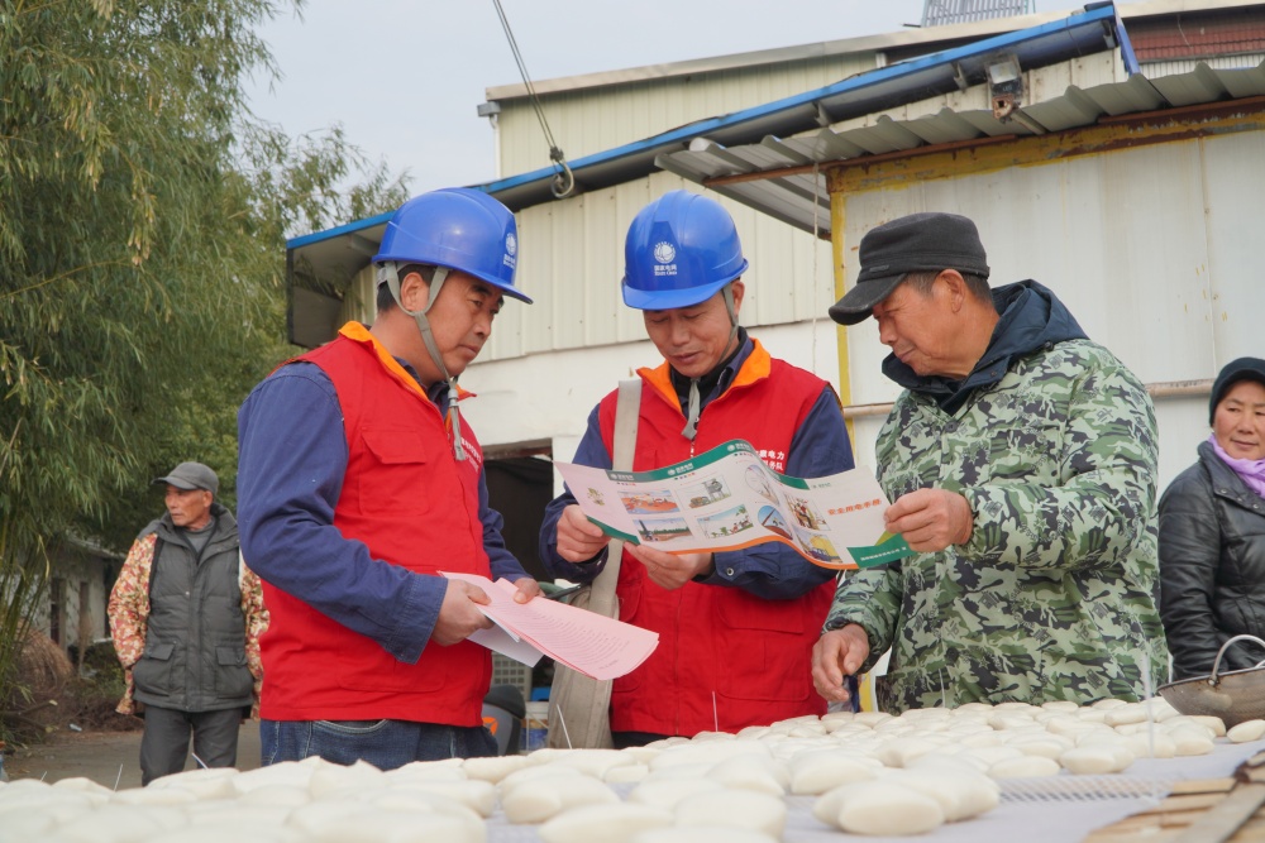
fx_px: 1529
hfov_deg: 45.0
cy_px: 422
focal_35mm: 44
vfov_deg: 30.9
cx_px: 632
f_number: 8
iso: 125
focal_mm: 29
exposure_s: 1/160
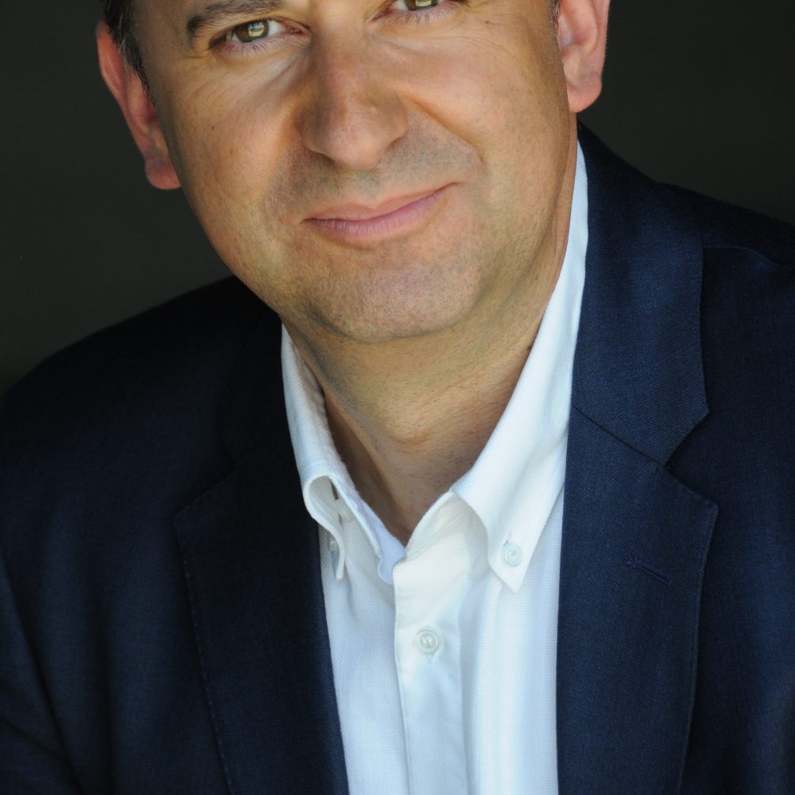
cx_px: 397
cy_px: 226
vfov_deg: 5.4
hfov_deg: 5.4
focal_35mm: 327
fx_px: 8497
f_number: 7.1
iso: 400
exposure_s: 1/200
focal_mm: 170
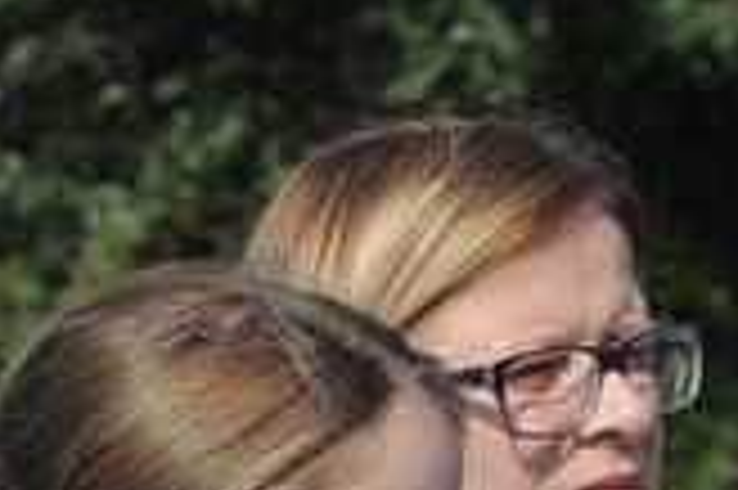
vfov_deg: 2.3
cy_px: 1000
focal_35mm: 584
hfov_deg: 3.5
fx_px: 11952
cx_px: -364
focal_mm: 75
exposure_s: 1/1250
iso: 400
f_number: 9
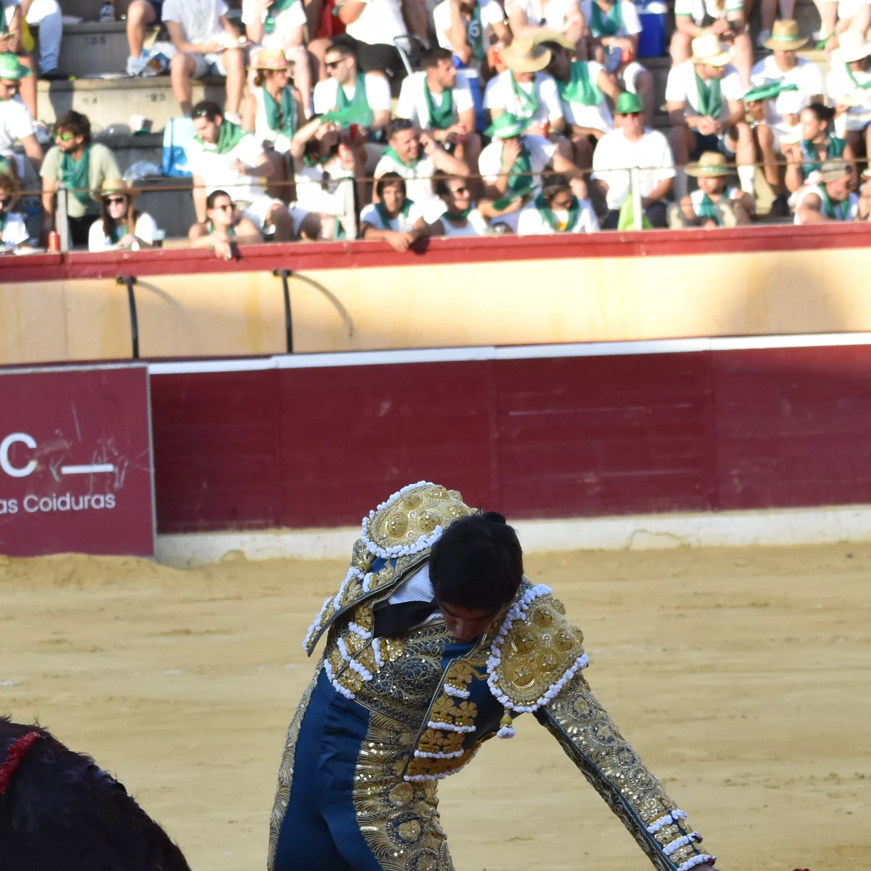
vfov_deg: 6.7
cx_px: 300
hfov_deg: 6.8
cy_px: 833
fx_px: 7373
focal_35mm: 259
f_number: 7.1
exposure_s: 1/800
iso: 800
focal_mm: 70
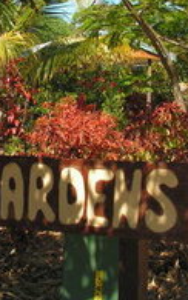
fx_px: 770
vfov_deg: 21.9
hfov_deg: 13.9
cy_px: 86
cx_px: 43
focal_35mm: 94
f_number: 3.2
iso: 50
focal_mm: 6
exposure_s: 1/400
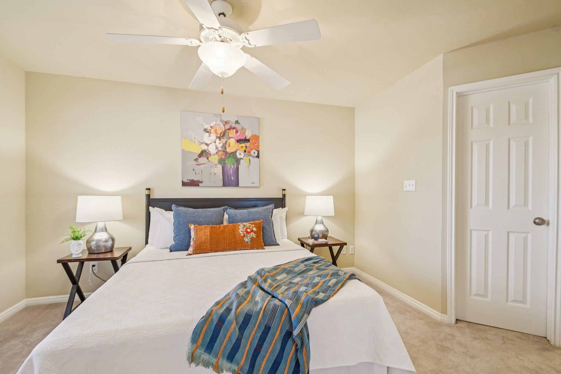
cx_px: 280
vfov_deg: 77.3
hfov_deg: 100.4
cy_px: 187
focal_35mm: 15
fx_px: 234
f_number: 8
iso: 400
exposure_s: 1/8
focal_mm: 10
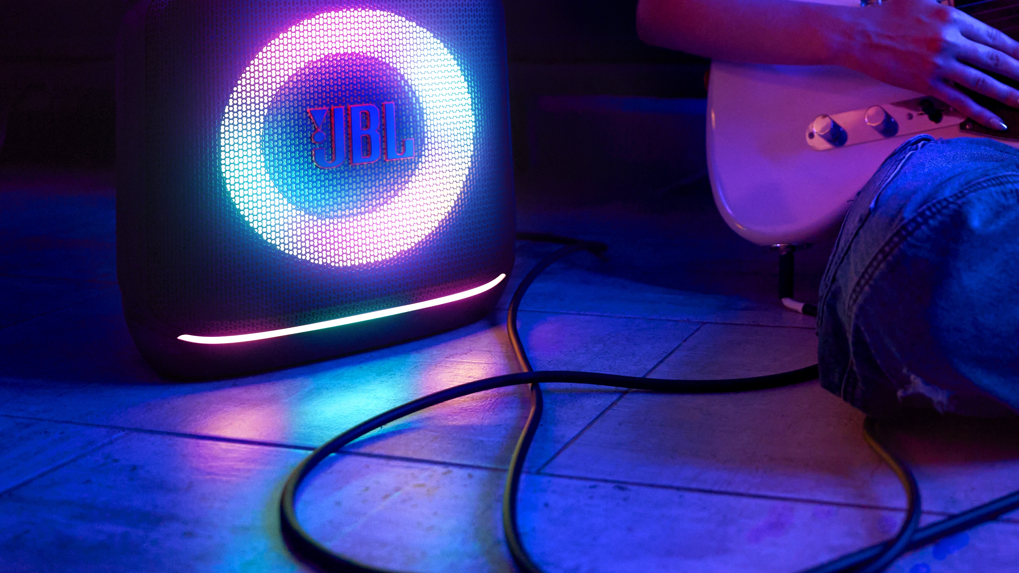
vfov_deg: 25.2
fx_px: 1162
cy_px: -97
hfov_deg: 45.1
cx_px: 809
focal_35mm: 43
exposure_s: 1/100
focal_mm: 20
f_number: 1.8
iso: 2500
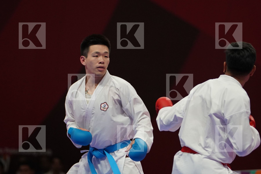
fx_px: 2545
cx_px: 130
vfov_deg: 3.9
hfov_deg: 5.9
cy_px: 87
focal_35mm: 351
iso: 2500
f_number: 4
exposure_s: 1/1000
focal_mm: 234
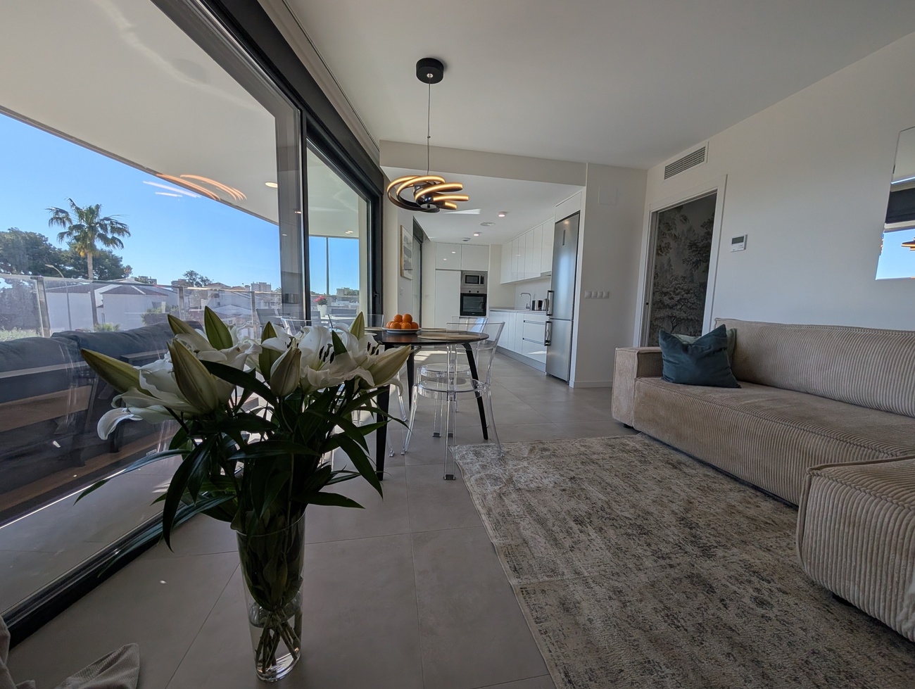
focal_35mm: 12
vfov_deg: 94.6
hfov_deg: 110.5
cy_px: 344
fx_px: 318
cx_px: 458
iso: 56
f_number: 1.7
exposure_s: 1/2169
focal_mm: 2.02
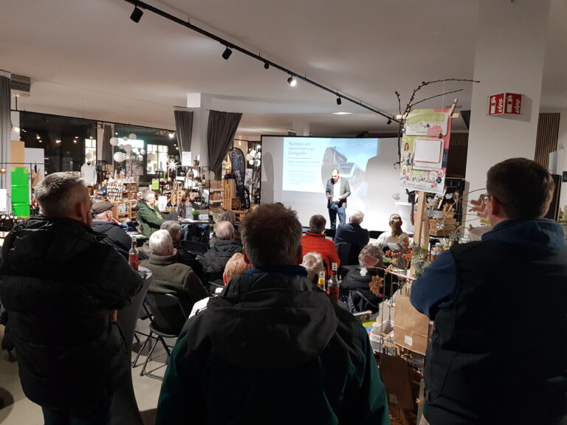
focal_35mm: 26
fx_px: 426
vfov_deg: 53.1
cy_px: 212
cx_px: 284
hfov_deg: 67.3
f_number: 1.7
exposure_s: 1/30
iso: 200
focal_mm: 4.2
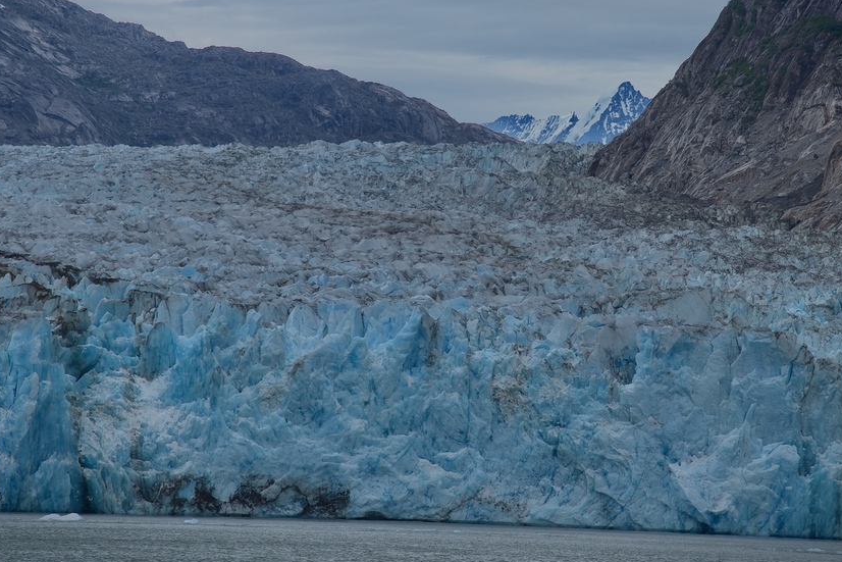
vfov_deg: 7.4
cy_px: 237
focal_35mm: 186
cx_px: 445
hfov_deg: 11.1
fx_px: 4351
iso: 100
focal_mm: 120
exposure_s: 1/250
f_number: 7.1
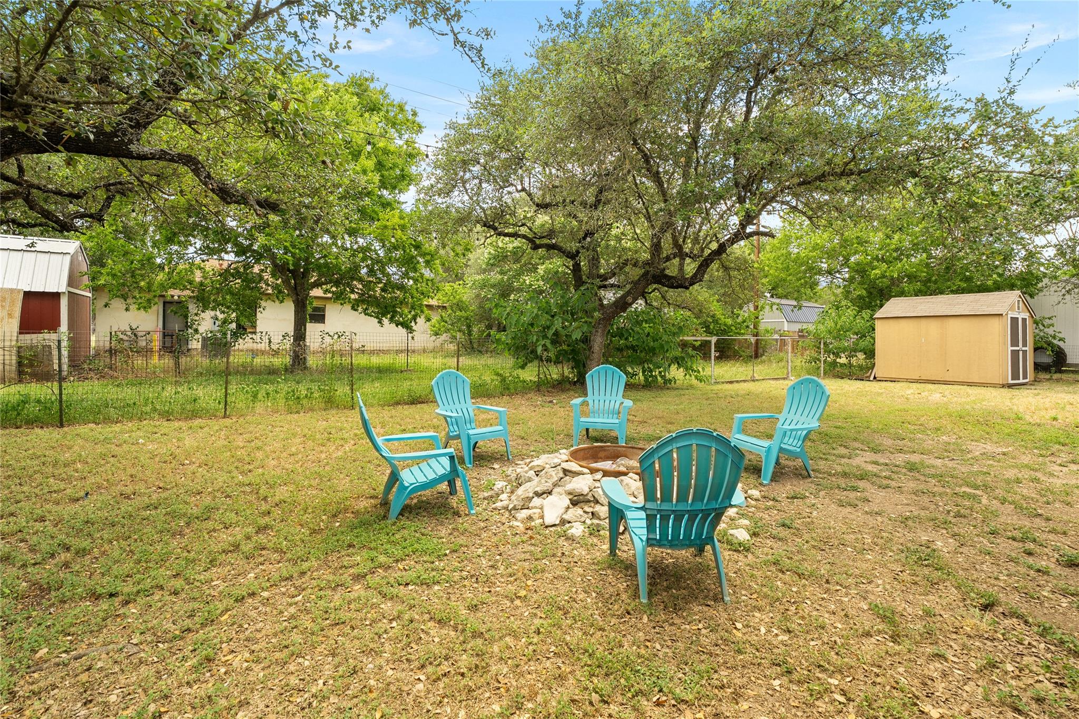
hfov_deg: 93.3
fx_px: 509
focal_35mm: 17
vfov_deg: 70.4
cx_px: 540
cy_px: 360
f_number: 8
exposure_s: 1/15
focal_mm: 17
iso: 160
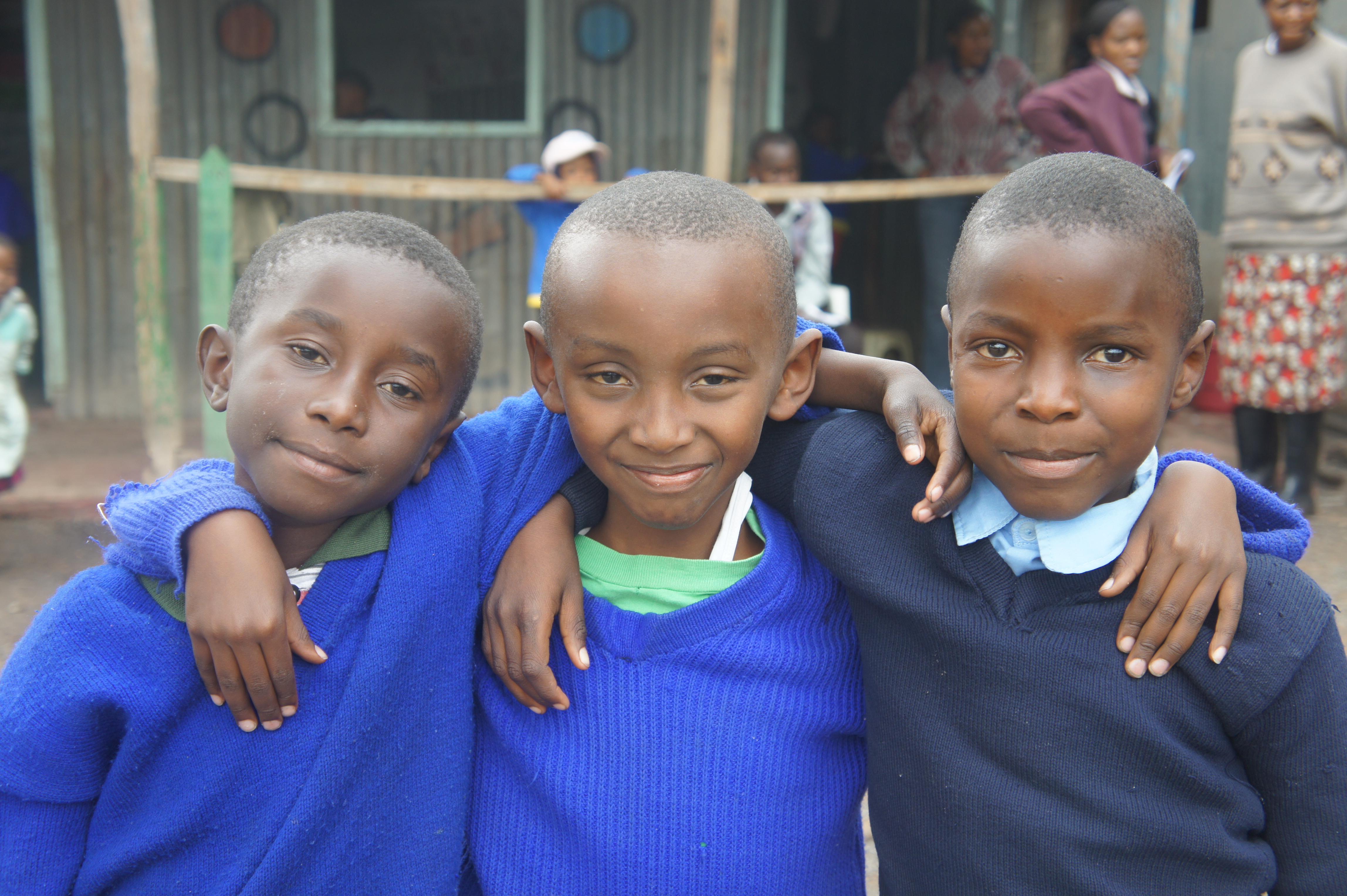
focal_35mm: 58
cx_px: 674
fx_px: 2188
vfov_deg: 23.2
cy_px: 448
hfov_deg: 34.2
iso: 200
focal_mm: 39
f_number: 4.5
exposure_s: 1/80
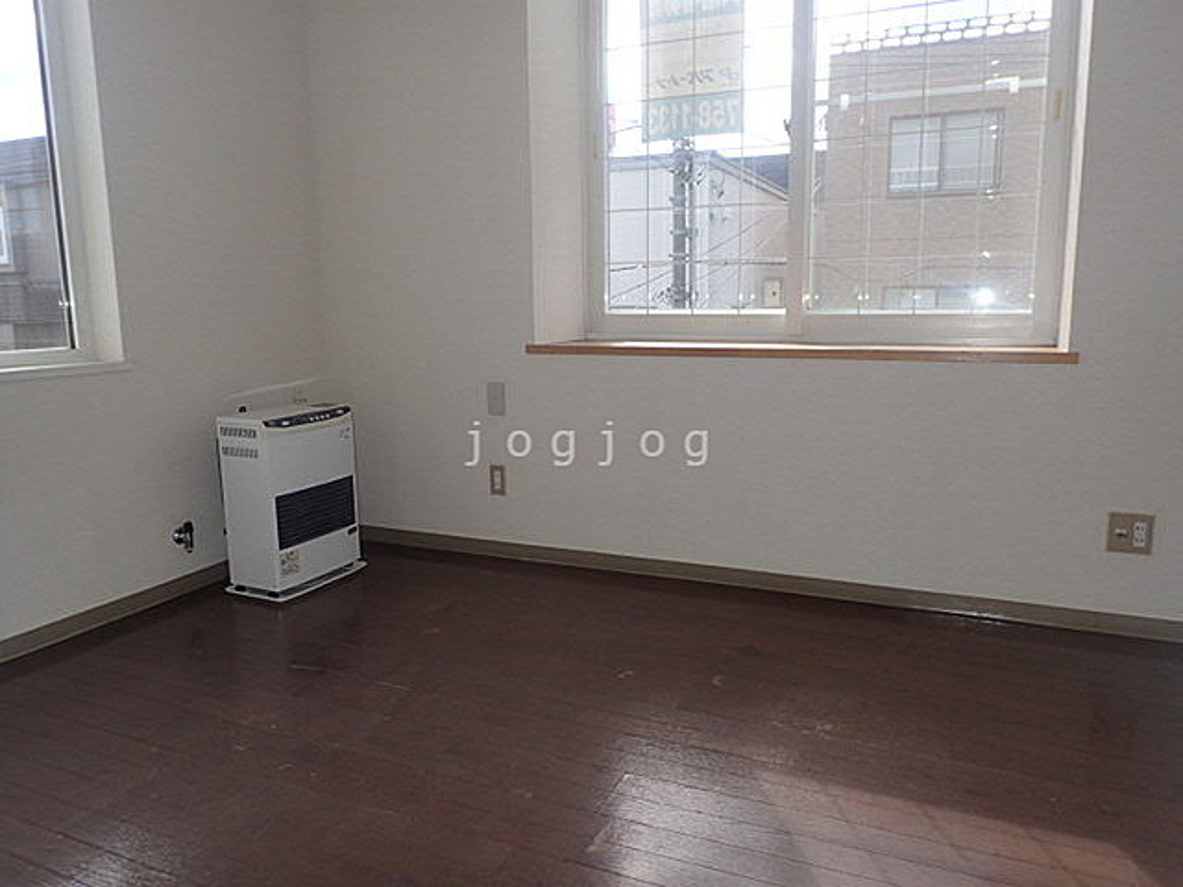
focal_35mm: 25
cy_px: 444
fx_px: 854
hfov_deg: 69.4
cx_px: 592
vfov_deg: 54.9
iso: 100
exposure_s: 1/400
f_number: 2.8
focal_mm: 4.5
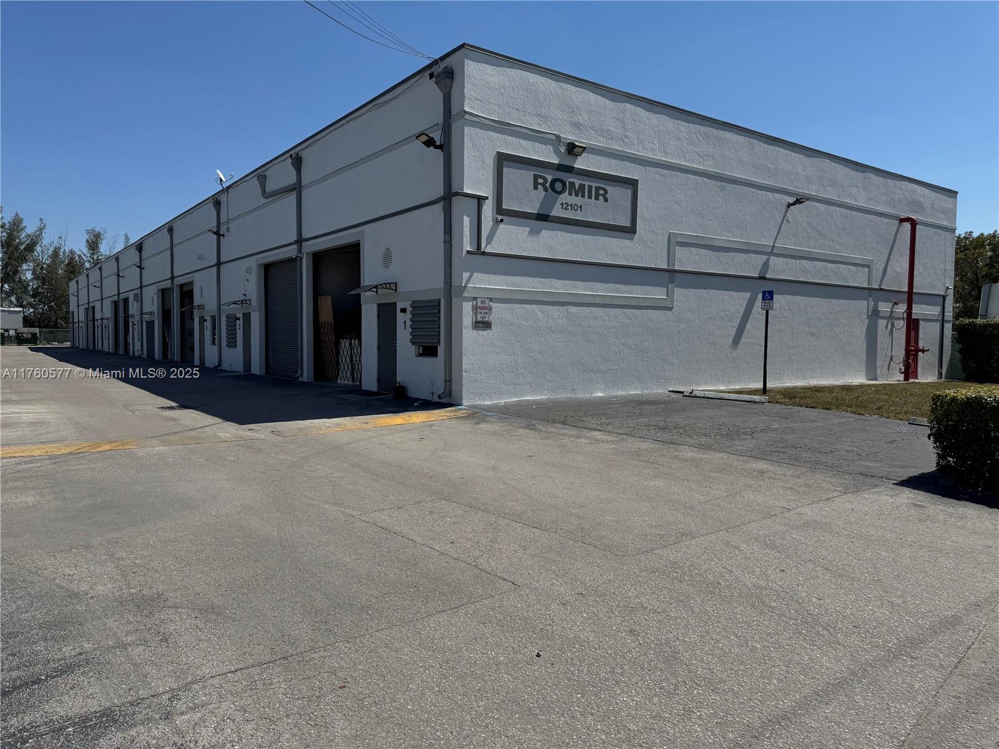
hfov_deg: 71.6
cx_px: 500
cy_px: 374
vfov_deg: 56.8
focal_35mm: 24
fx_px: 693
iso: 80
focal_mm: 6.76
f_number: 1.78
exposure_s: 1/7092
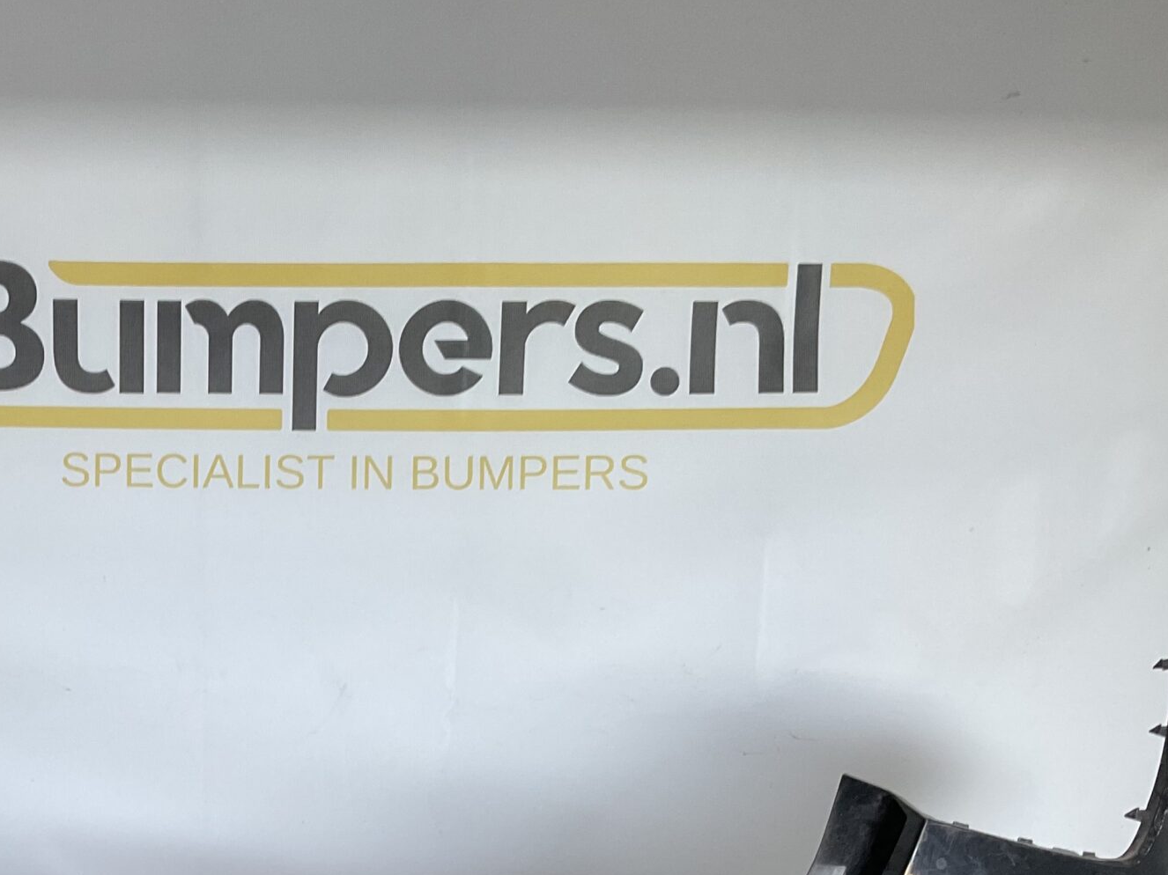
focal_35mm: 56
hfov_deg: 33.3
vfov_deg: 25.1
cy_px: 828
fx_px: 1889
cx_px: 218
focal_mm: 3
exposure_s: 1/50
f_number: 1.8
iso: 40
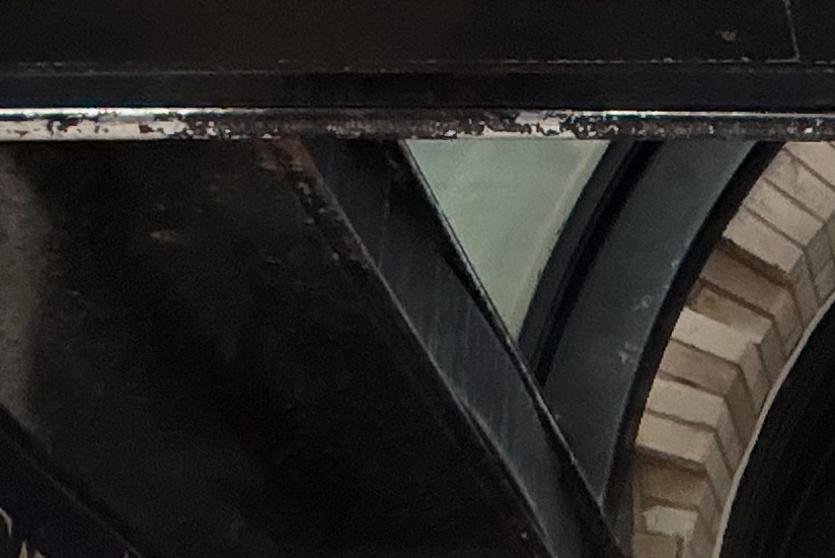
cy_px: 926
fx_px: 2715
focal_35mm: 117
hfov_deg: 15.9
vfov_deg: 11.1
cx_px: 1284
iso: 64
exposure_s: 1/122
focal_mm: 2.69
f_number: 1.9
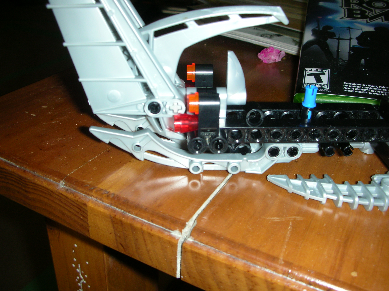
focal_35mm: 35
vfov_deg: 40.7
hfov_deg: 52.6
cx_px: 194
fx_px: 393
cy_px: 146
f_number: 3
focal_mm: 5.8
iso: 50
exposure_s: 1/60.1
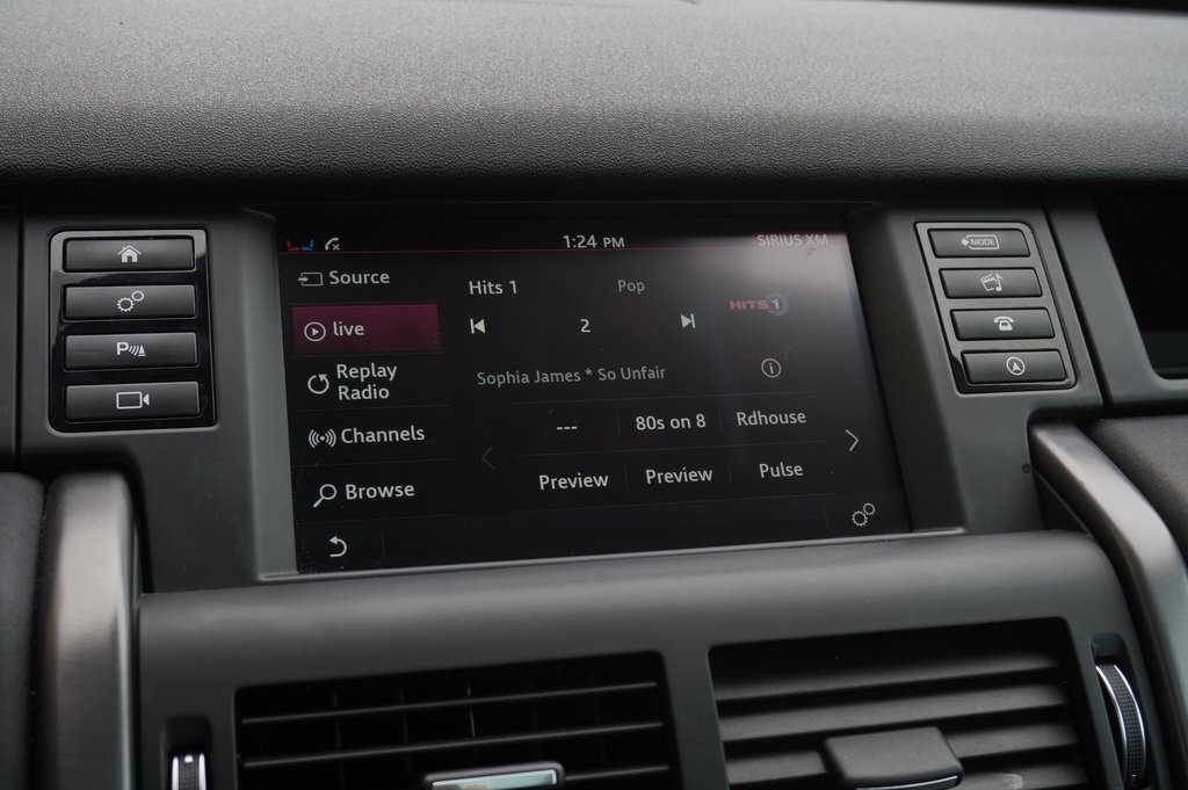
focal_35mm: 44
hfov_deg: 45.0
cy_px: 395
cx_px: 594
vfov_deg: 30.8
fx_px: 1434
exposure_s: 1/60
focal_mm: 29
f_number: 6.3
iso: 100
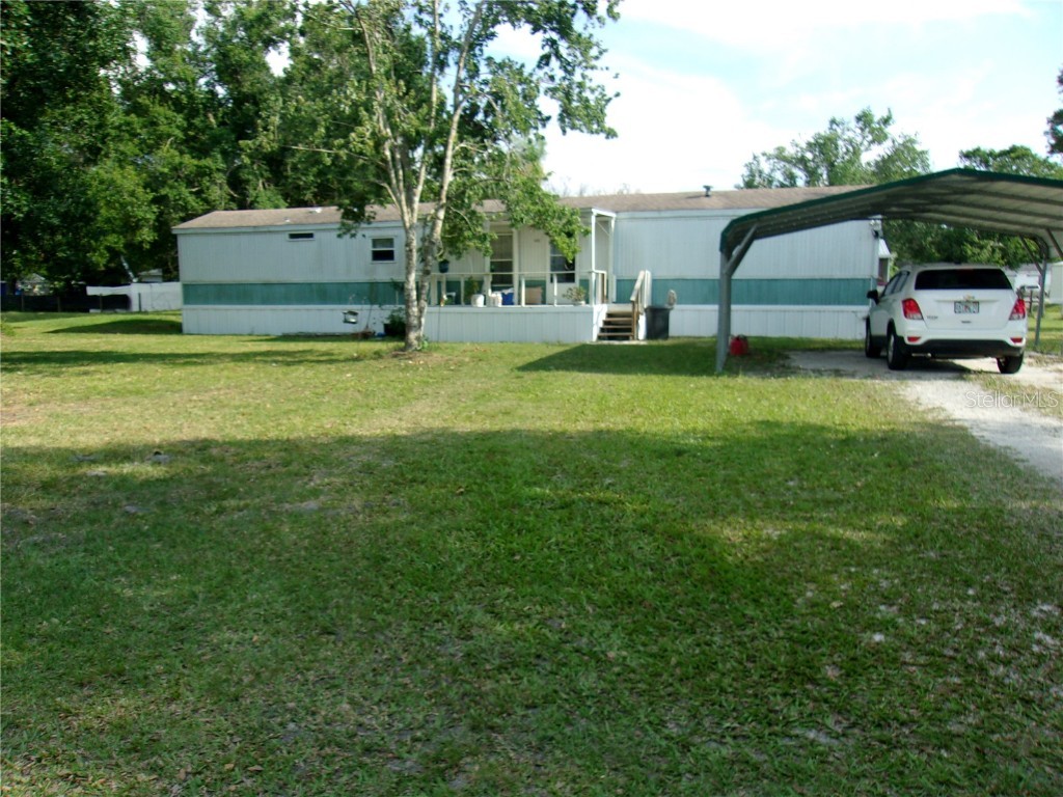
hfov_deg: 65.3
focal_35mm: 27
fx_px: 829
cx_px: 532
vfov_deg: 51.4
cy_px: 398
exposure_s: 1/50
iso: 80
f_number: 10.4
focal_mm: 4.9
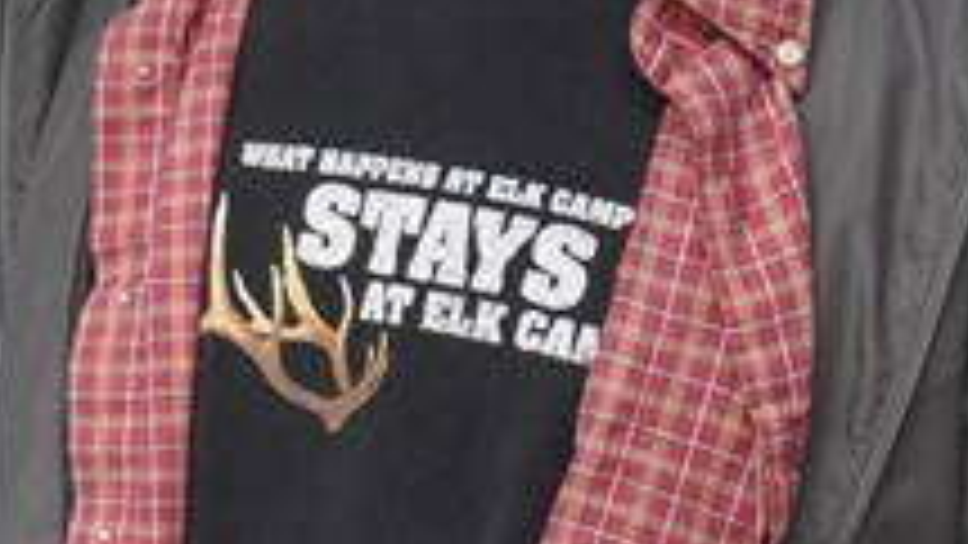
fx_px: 7496
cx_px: -1045
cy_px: 144
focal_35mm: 292
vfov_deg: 4.2
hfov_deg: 7.1
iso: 400
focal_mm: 40
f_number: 9
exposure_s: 1/80
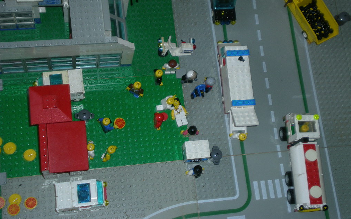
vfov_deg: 21.6
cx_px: 176
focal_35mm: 60
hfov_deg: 34.0
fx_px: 574
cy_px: 93
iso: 50
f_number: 3.9
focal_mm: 9.3
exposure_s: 1/30
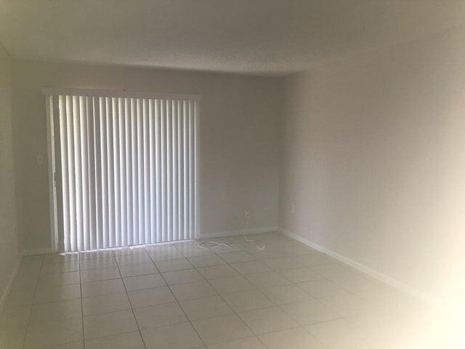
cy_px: 174
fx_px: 390
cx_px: 232
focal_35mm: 29
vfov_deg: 48.2
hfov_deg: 61.7
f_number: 2.2
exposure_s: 1/30
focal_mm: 4.15
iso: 32
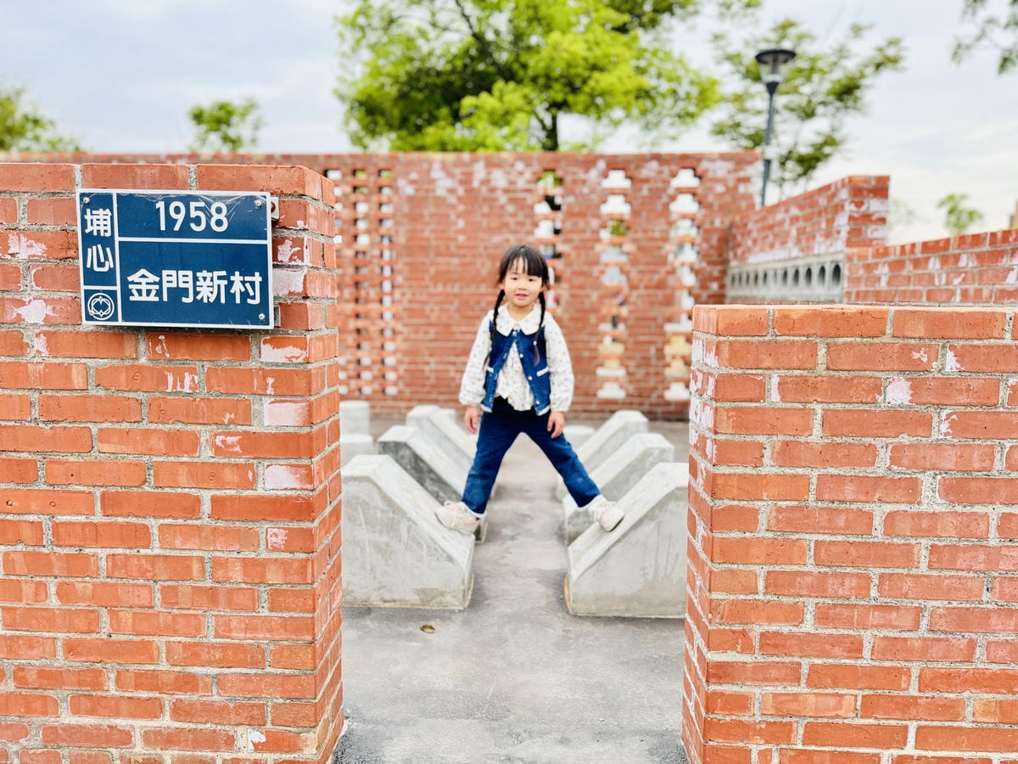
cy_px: 382
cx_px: 509
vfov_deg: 56.8
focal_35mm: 24
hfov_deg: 71.6
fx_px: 706
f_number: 1.78
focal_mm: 6.76
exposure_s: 1/309
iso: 80
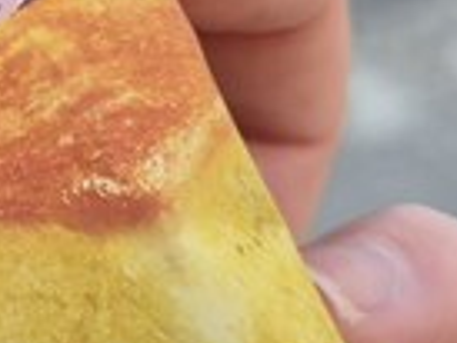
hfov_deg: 12.3
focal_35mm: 151
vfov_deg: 9.7
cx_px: -284
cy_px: -82
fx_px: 1995
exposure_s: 1/180
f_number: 1.8
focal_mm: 5.4
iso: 32
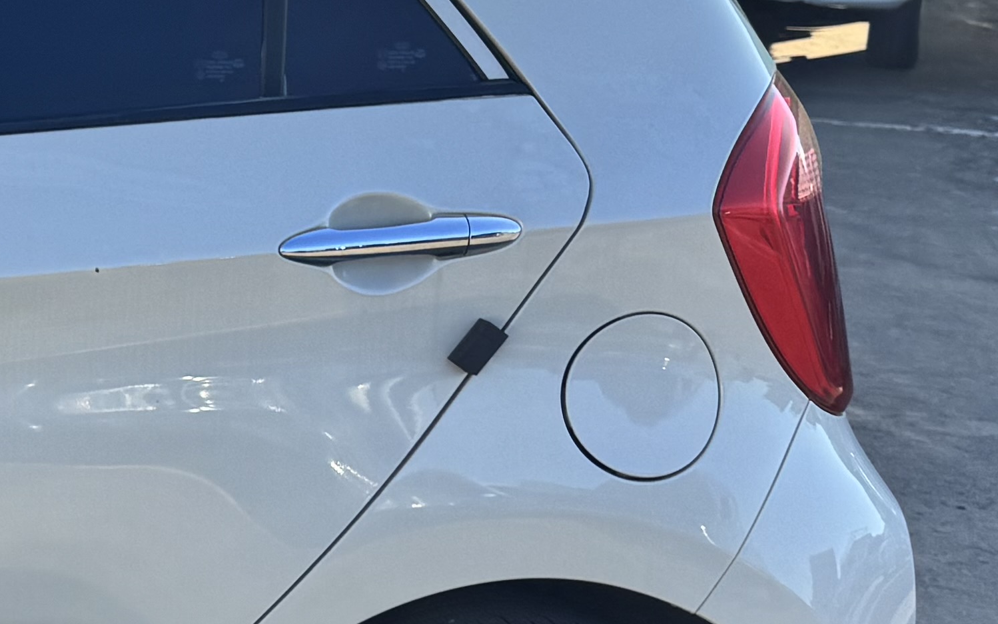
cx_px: -602
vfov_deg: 13.5
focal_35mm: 97
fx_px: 2638
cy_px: 350
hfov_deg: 18.4
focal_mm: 6.76
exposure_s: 1/1721
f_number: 1.78
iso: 80
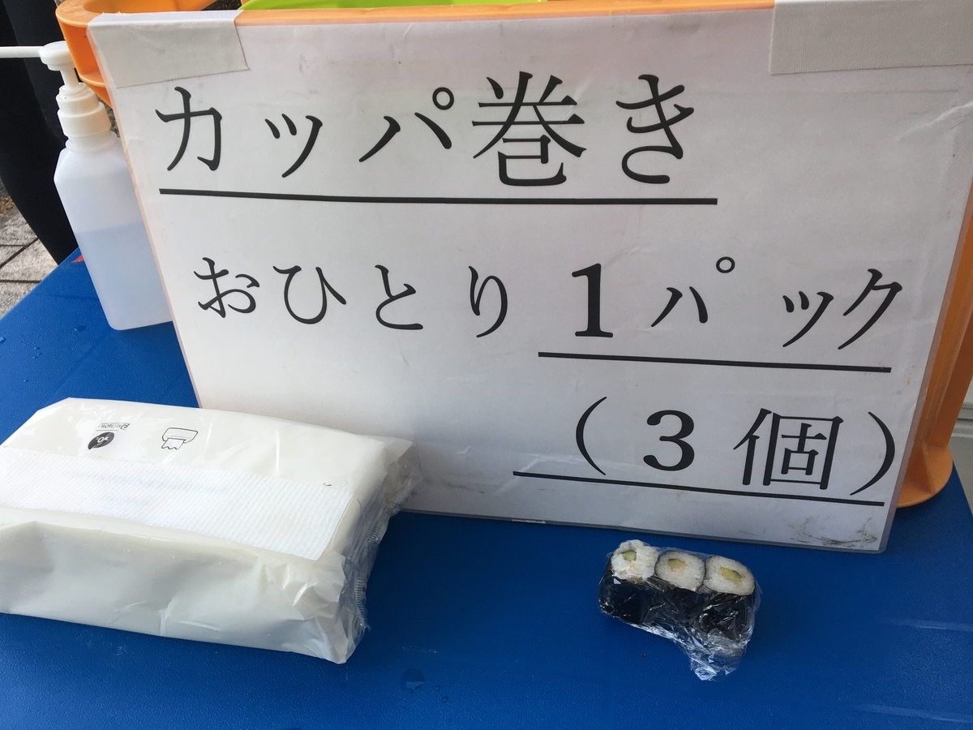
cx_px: 486
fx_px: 815
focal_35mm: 29
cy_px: 365
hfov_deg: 61.7
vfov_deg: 48.2
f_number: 2.2
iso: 25
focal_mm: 4.15
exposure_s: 1/123
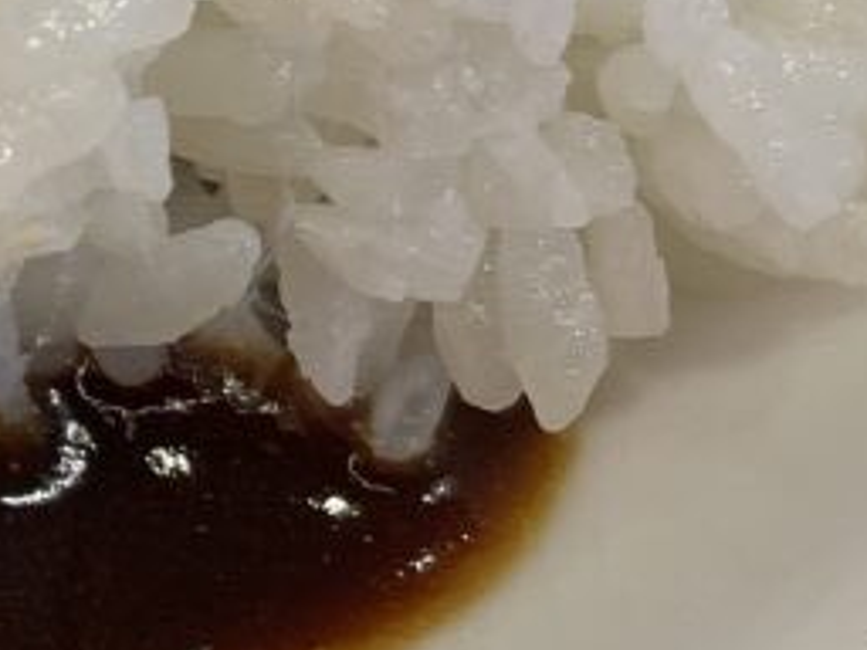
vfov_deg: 11.2
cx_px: -627
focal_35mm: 130
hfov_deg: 13.7
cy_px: -78
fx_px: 3256
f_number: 1.6
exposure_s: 1/100
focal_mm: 4.2
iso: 100
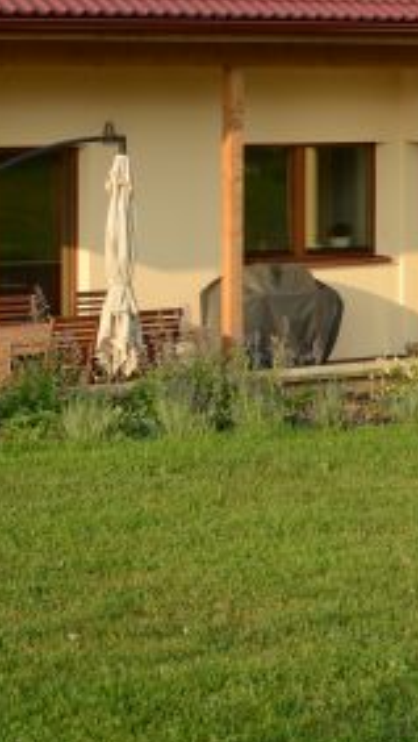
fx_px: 1869
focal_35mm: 95
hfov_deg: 12.8
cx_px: 147
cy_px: 92
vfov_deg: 22.0
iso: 100
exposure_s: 1/160
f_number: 5.6
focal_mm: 32
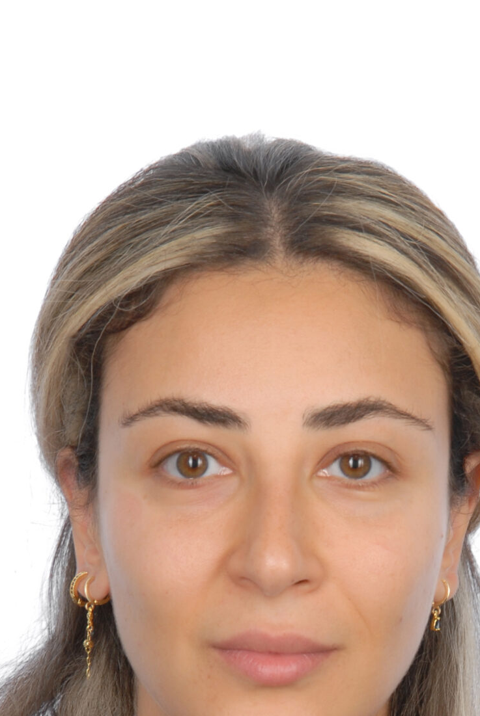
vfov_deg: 7.3
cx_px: 307
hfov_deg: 4.9
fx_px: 5564
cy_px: 784
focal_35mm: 279
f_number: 8
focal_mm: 80
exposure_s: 1/60
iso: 200
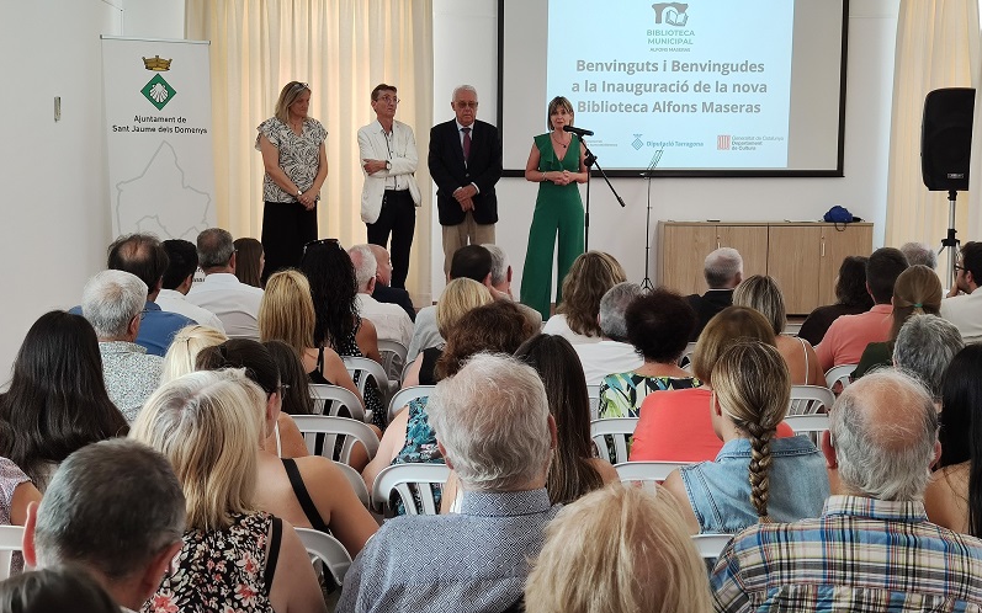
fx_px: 1177
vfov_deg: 29.2
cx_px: 492
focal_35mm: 44
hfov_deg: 45.3
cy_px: 332
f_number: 2
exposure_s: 1/100
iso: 190
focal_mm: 8.16
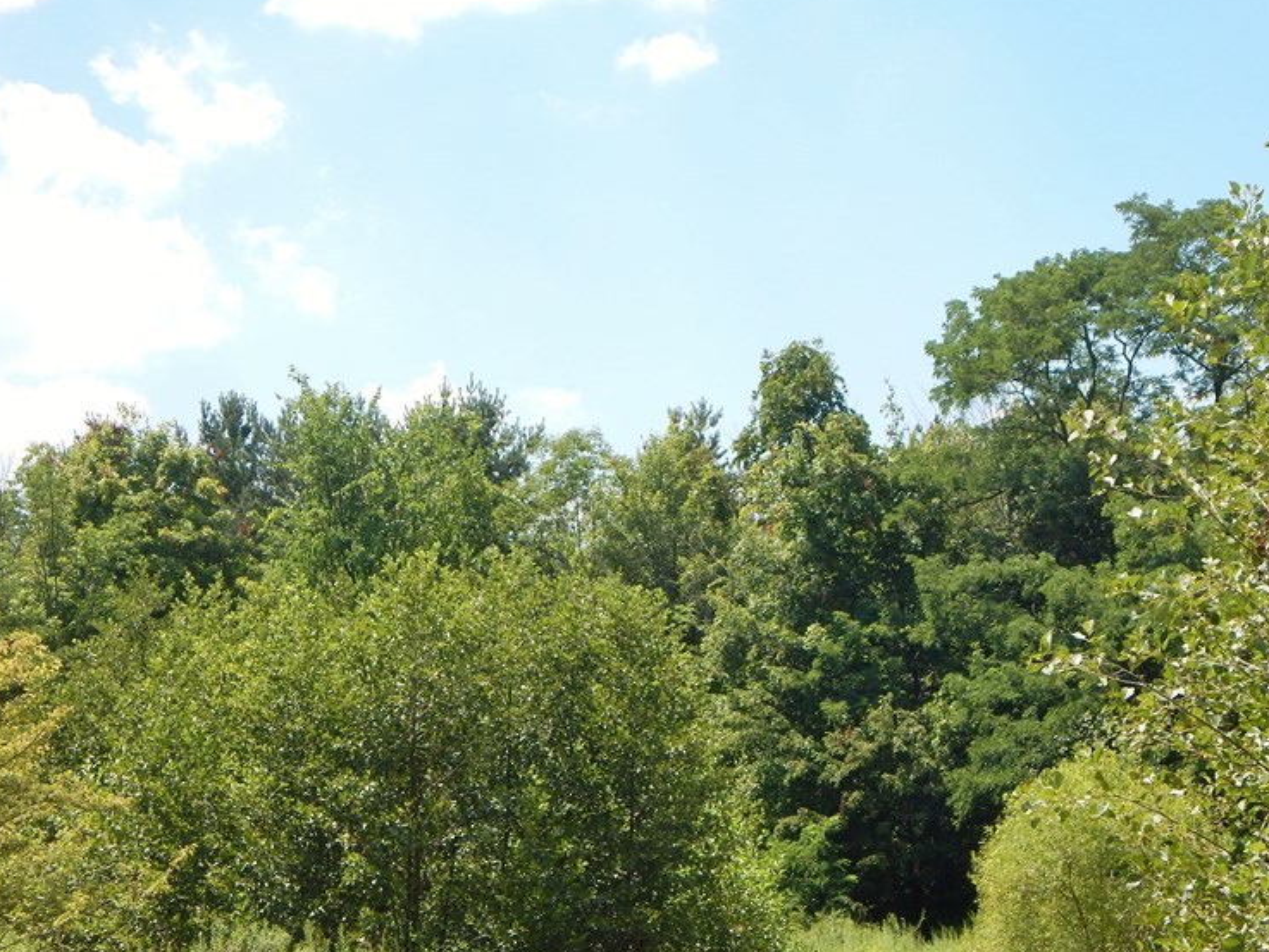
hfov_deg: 25.8
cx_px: 864
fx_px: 2750
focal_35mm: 75
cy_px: 525
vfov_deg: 19.6
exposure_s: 1/800
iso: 125
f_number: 3.8
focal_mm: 9.7
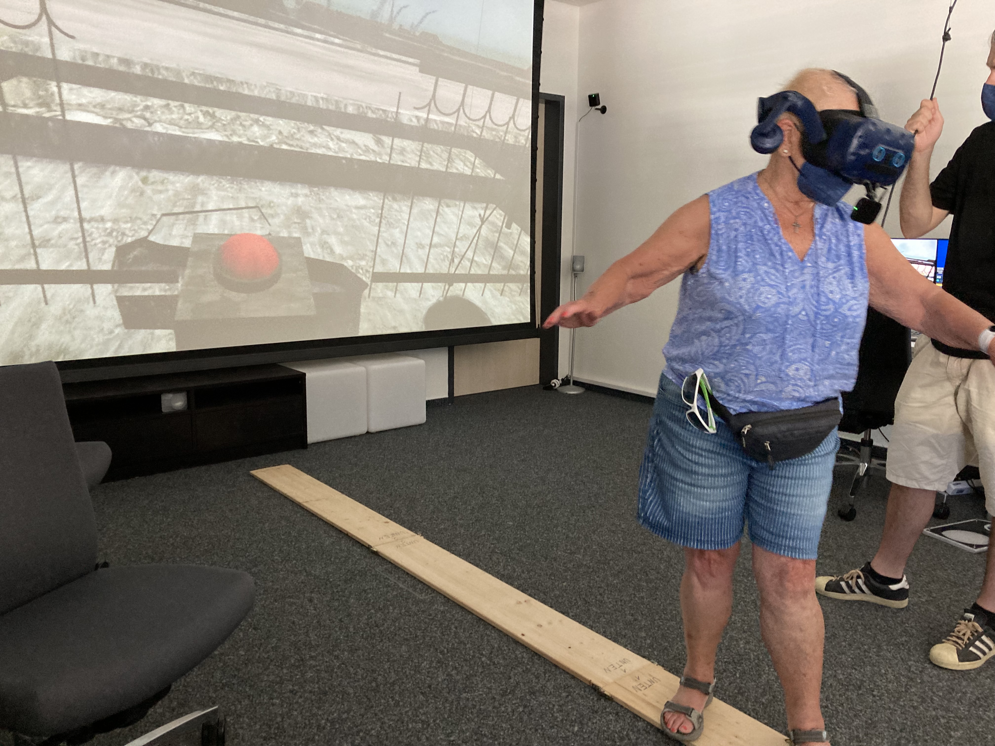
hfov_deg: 63.4
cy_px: 373
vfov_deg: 49.7
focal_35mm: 28
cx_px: 498
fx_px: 805
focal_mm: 3.99
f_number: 1.8
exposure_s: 1/30
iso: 400
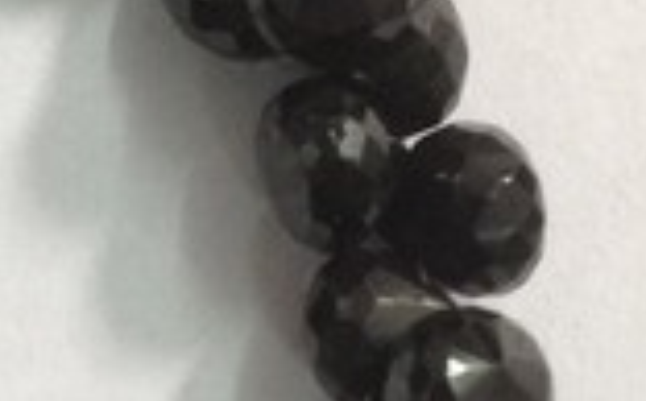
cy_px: 457
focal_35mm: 119
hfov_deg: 16.8
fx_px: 2092
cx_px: -128
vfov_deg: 10.8
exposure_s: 1/20
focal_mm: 4.28
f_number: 2.4
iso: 125
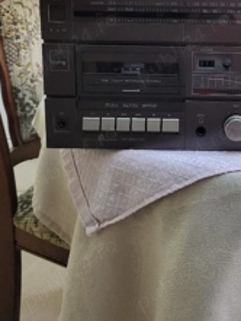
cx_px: 212
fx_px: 436
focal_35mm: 47
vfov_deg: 38.9
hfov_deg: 29.7
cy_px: 65
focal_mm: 5.4
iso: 640
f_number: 1.8
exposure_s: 1/33.4
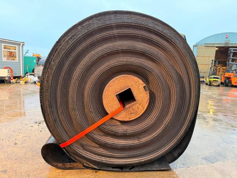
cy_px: 89
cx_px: 118
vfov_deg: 56.8
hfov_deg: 71.6
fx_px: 164
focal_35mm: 24
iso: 400
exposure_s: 1/50
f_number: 1.78
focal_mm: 6.76
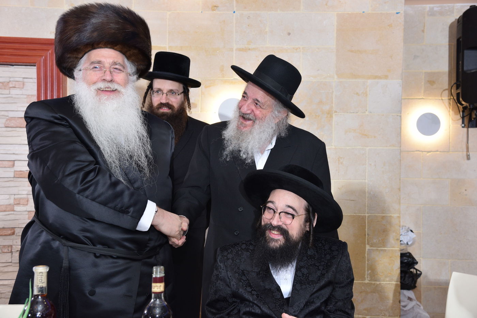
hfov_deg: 41.1
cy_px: 159
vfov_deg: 28.1
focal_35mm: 48
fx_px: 636
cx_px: 238
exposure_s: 1/160
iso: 800
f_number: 5.6
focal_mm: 48
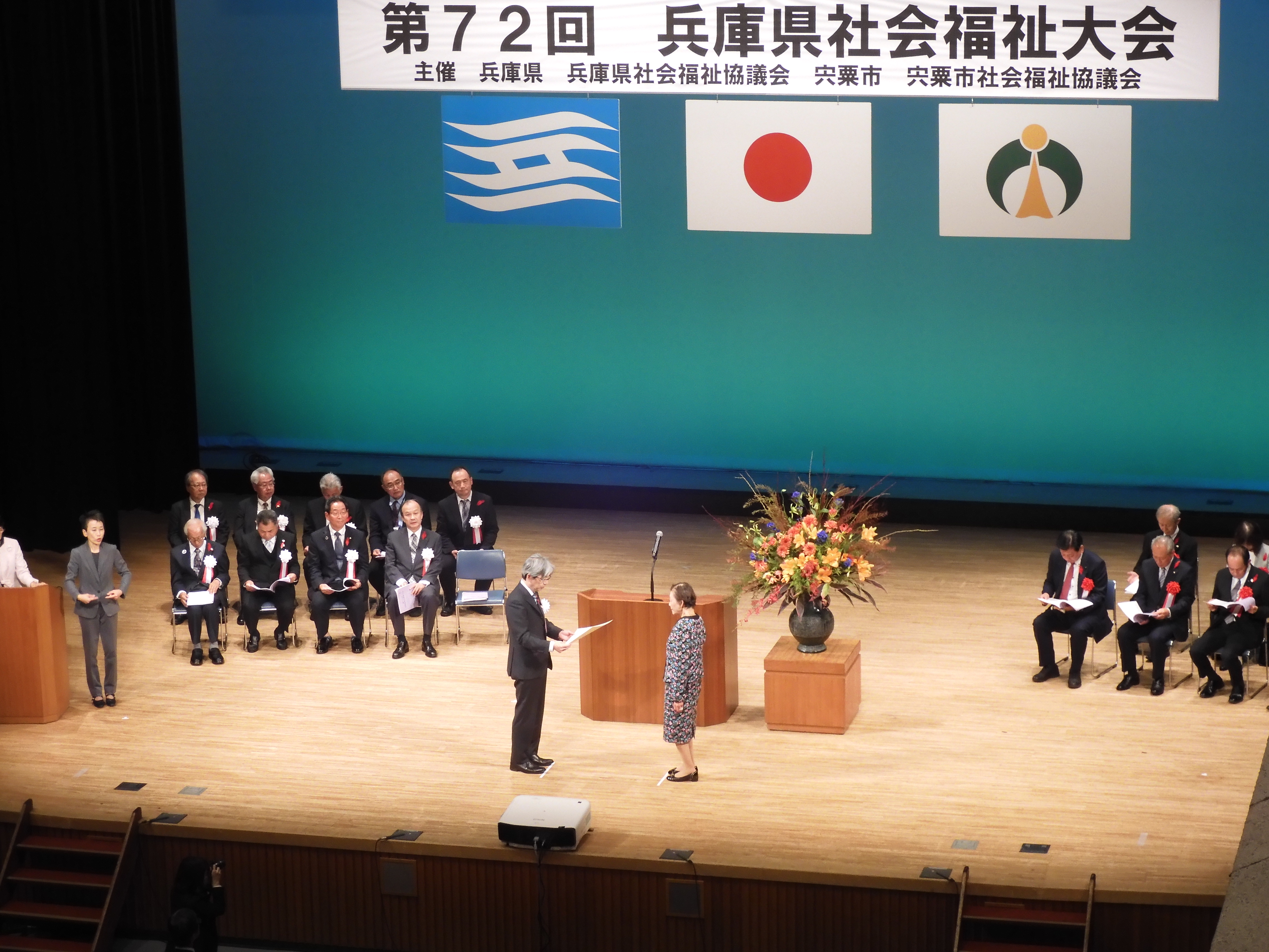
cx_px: 634
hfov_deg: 23.0
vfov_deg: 17.4
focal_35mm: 85
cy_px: 476
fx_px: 3116
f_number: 5
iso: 400
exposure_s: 1/40
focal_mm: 15.2
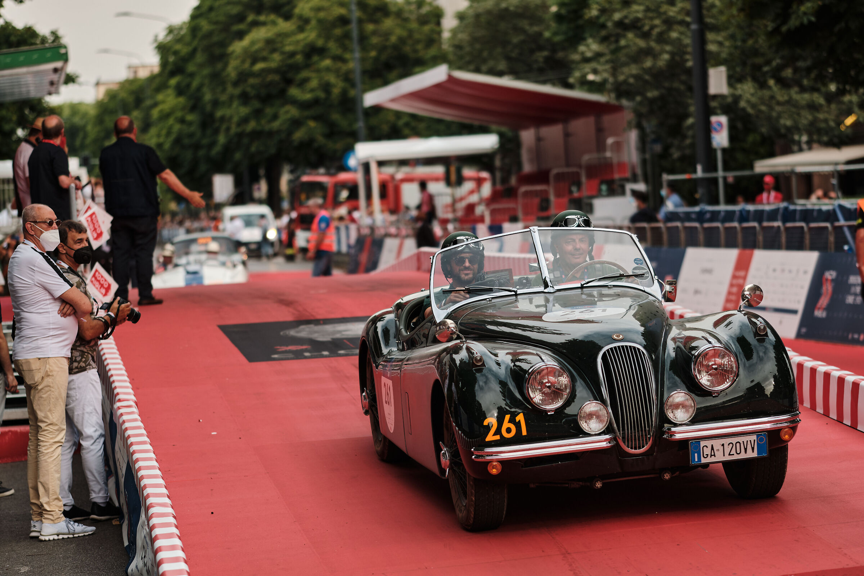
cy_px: 288
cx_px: 432
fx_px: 3240
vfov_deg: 10.2
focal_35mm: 135
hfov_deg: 15.2
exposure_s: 1/1250
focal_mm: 90
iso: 200
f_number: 2
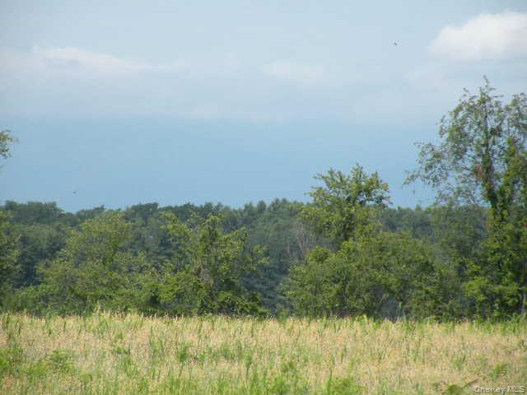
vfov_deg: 4.1
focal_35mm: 364
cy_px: 198
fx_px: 5542
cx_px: 264
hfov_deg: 5.4
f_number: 5
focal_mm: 64.5
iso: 64
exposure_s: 1/310
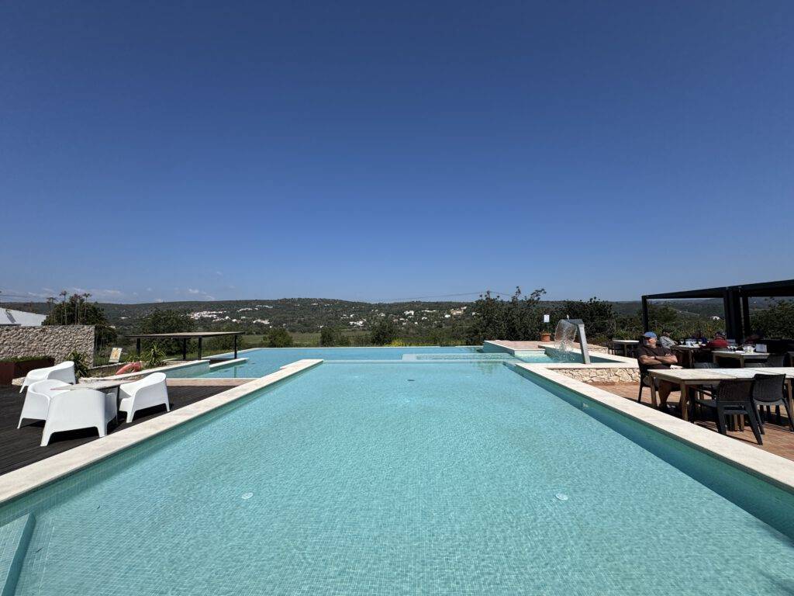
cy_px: 298
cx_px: 397
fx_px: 321
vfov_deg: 85.7
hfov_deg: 102.1
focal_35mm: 14
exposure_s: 1/3717
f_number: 2.2
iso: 50
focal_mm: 2.22
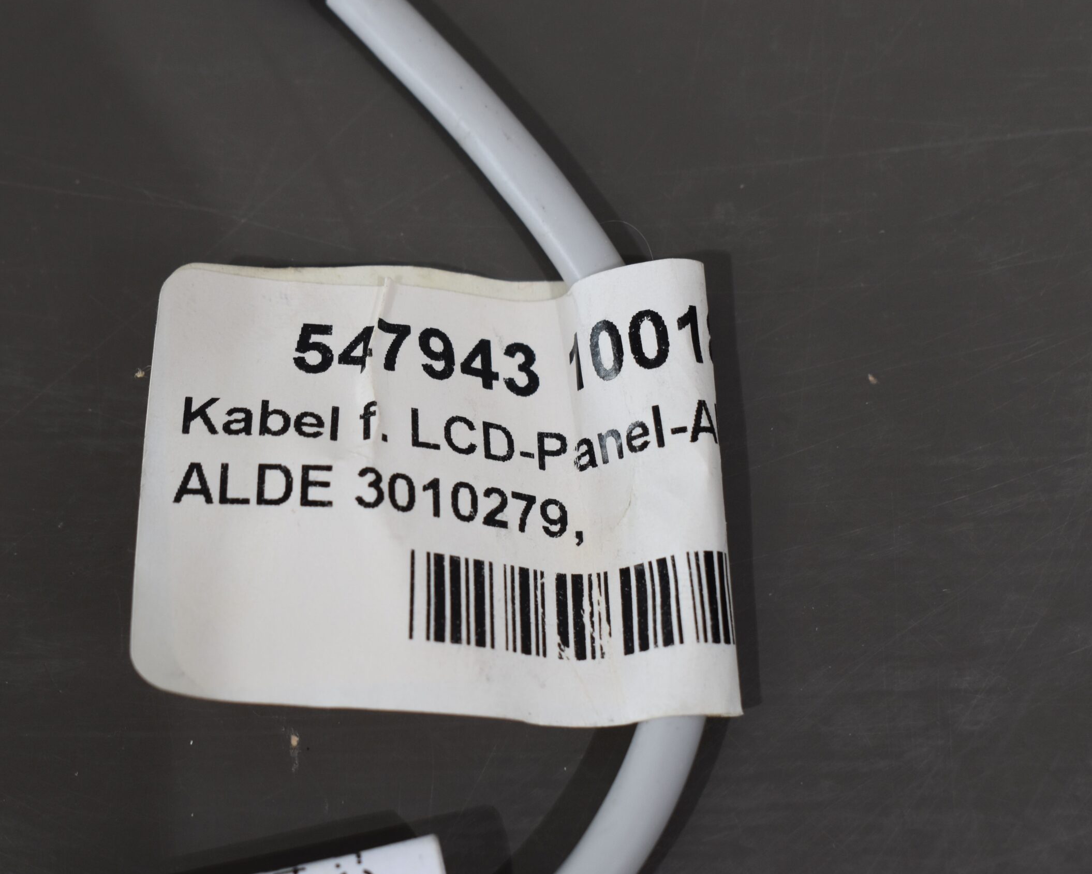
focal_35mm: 82
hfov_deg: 23.3
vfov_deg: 18.7
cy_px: 437
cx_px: 455
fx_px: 2650
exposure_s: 1/60
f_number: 8
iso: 400
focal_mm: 48
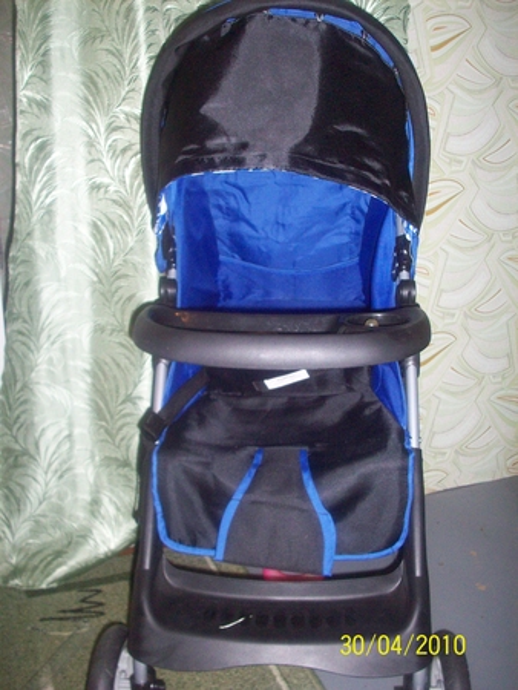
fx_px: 738
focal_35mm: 37
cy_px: 345
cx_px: 259
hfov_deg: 38.7
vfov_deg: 50.1
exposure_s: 1/64
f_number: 2.8
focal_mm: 6.2
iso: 200
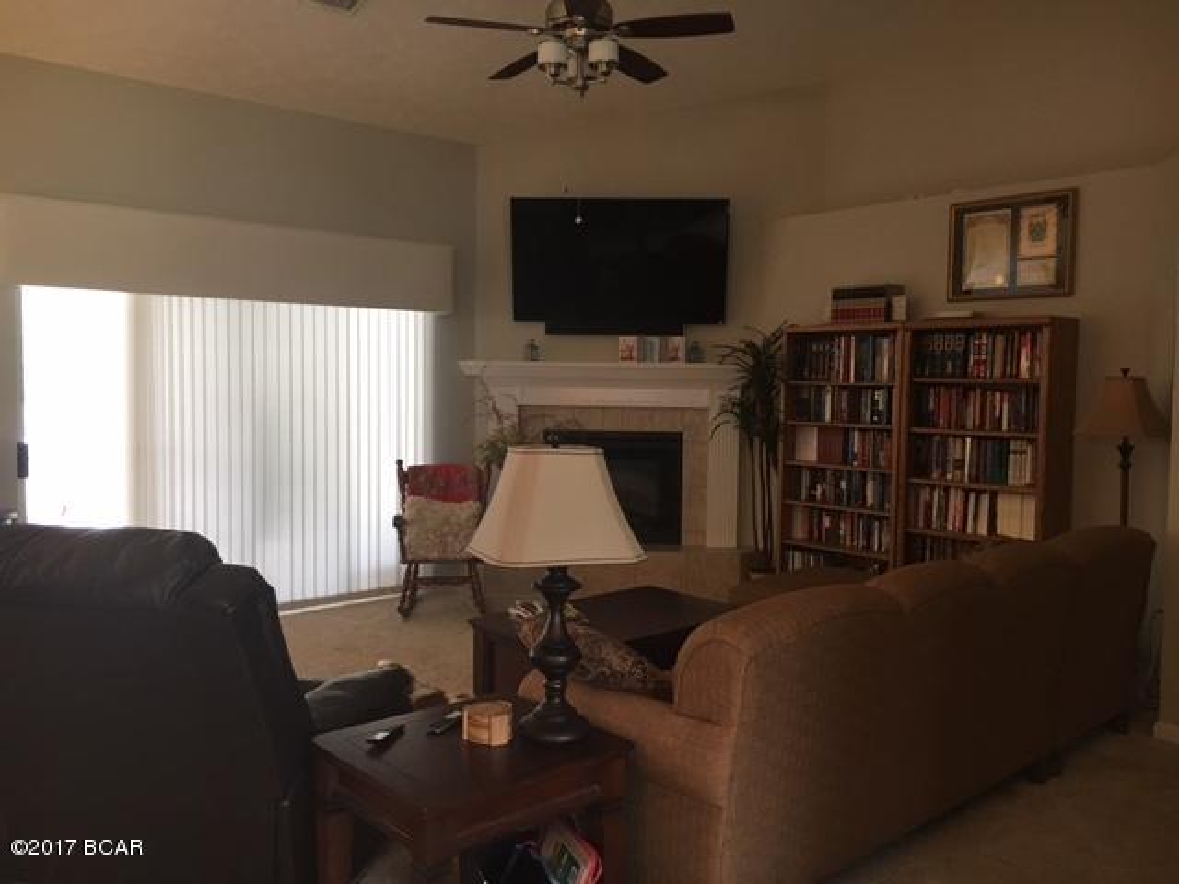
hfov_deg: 61.7
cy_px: 442
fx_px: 988
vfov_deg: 48.2
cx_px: 590
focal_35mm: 29
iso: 125
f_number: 2.2
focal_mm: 4.15
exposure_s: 1/30
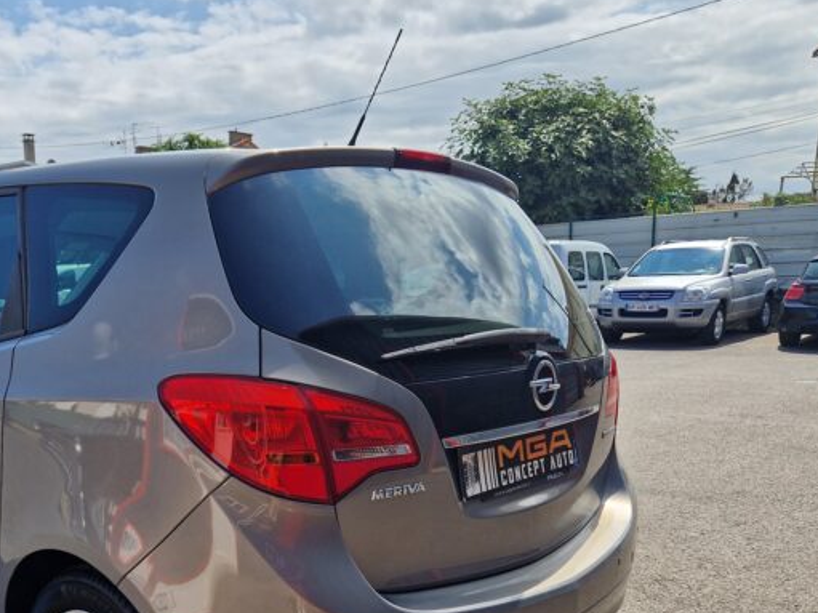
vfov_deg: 38.8
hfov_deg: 49.5
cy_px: 447
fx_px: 851
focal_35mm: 36
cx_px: 215
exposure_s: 1/1680
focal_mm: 5.4
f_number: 1.8
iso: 50
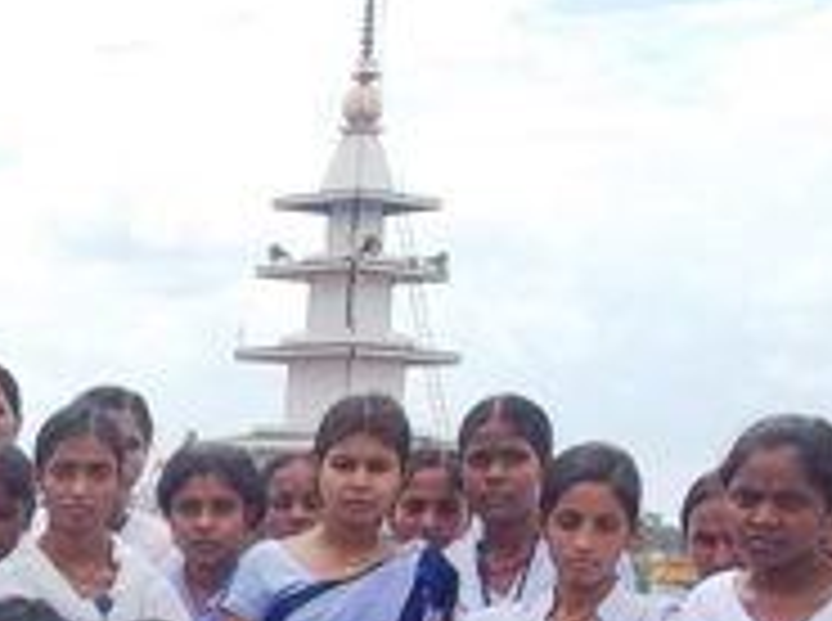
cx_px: -211
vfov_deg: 13.4
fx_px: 2495
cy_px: 909
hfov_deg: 17.9
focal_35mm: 104
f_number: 5.5
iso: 80
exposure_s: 1/400
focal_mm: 5.7
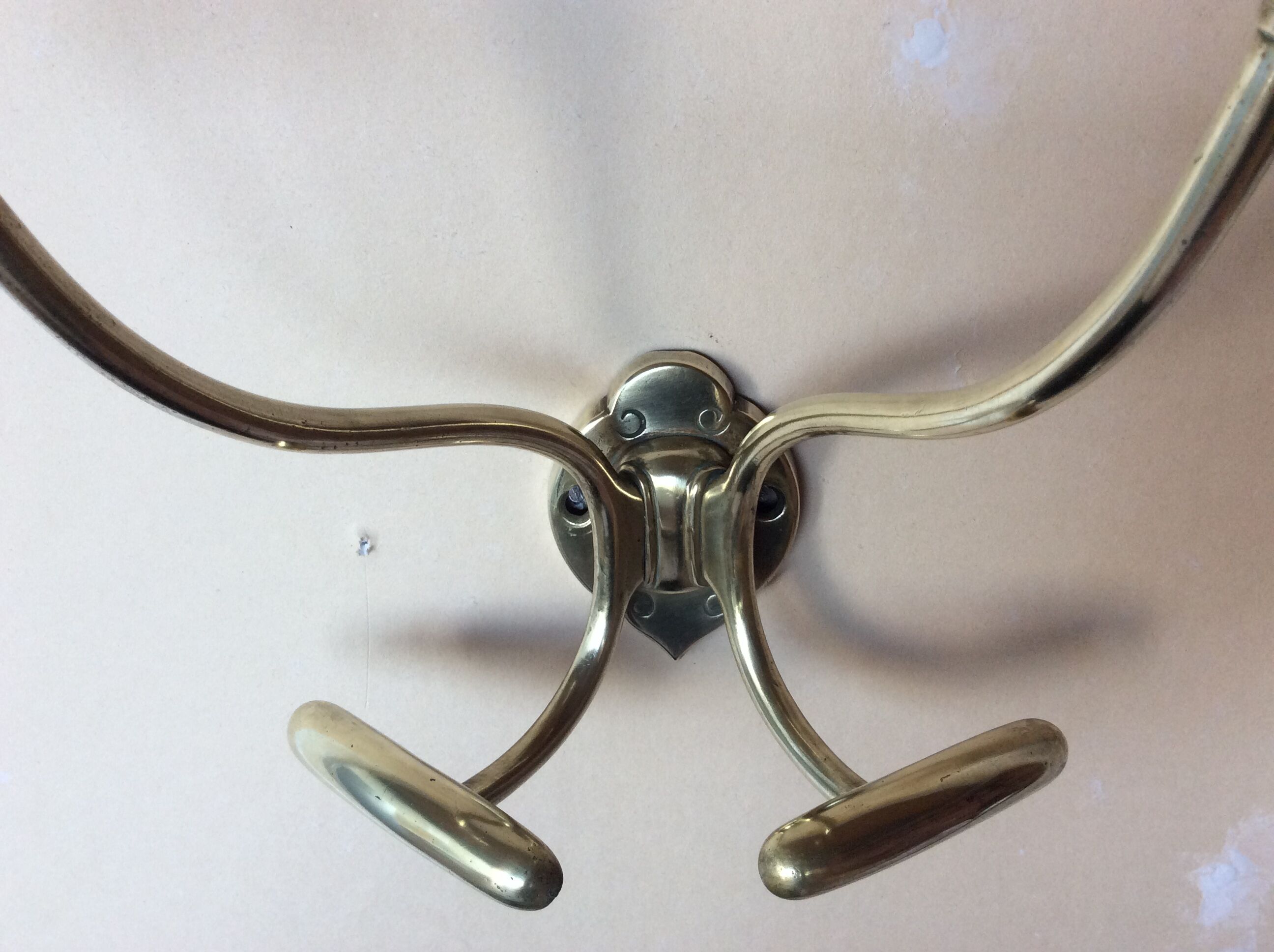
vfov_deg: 44.1
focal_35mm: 32
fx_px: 1176
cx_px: 637
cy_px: 476
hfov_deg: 56.9
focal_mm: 3.3
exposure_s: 1/100
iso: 64
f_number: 2.4
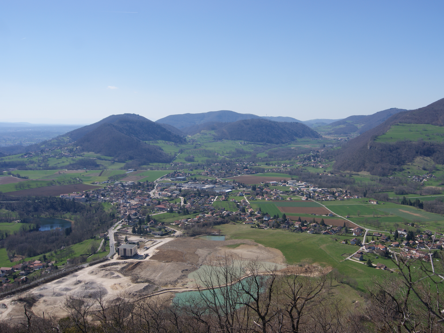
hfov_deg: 43.7
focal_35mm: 43
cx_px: 252
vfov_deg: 33.6
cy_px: 165
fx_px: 552
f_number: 6.3
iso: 100
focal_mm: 26
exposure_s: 1/640
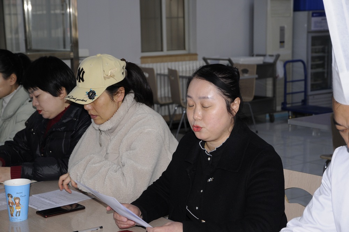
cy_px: 116
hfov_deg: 29.3
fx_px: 668
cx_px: 174
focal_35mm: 69
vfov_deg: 19.7
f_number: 5
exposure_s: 1/60
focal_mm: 46
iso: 400
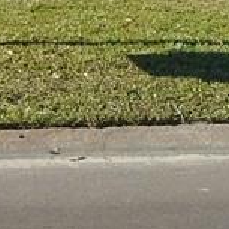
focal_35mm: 183
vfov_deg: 9.0
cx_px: 103
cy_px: -217
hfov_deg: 9.6
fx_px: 1370
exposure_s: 1/640
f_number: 3.5
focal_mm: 5.5
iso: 100
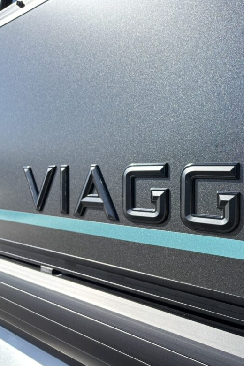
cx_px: 234
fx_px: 376
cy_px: 184
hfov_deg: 33.4
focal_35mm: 37
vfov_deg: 51.9
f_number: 1.6
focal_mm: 5.96
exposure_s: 1/1248
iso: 50
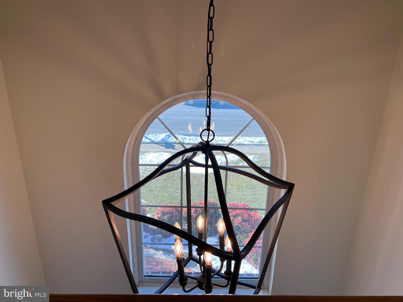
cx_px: 202
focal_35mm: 26
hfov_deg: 67.3
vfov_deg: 53.1
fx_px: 303
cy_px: 151
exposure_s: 1/490
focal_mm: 5.7
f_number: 1.5
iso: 50
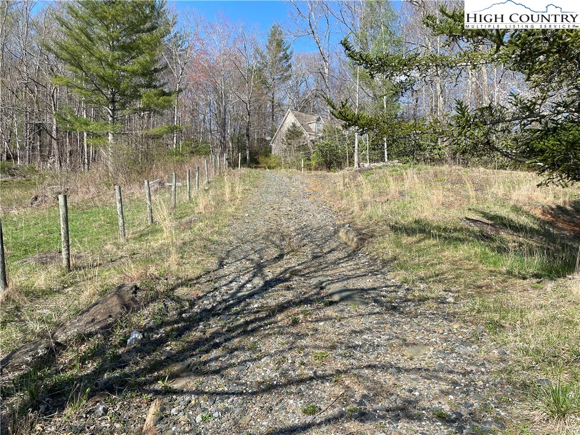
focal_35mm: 26
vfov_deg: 53.1
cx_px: 290
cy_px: 218
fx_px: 436
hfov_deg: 67.3
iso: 32
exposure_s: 1/1916
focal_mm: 4.2
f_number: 1.6
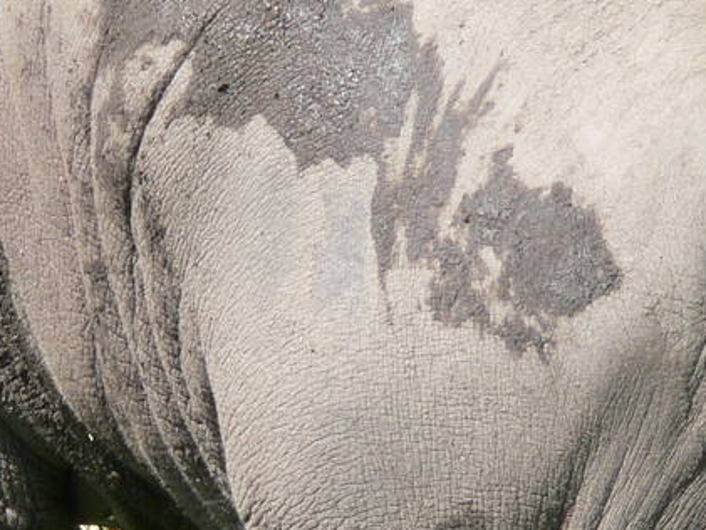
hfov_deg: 1.2
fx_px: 32580
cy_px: 324
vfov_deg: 0.9
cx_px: -50
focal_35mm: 1597
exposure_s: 1/125
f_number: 5.6
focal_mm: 88.8
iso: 80
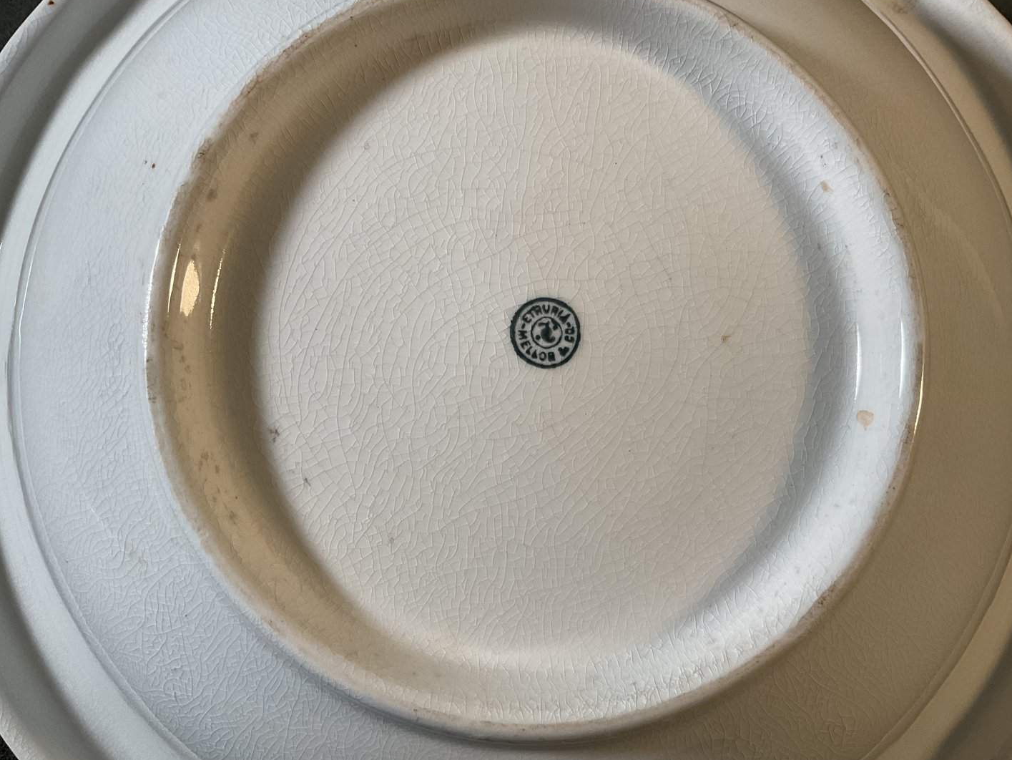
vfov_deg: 45.4
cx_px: 529
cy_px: 398
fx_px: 907
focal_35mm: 31
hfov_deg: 58.3
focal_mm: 3
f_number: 1.8
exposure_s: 1/120
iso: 64
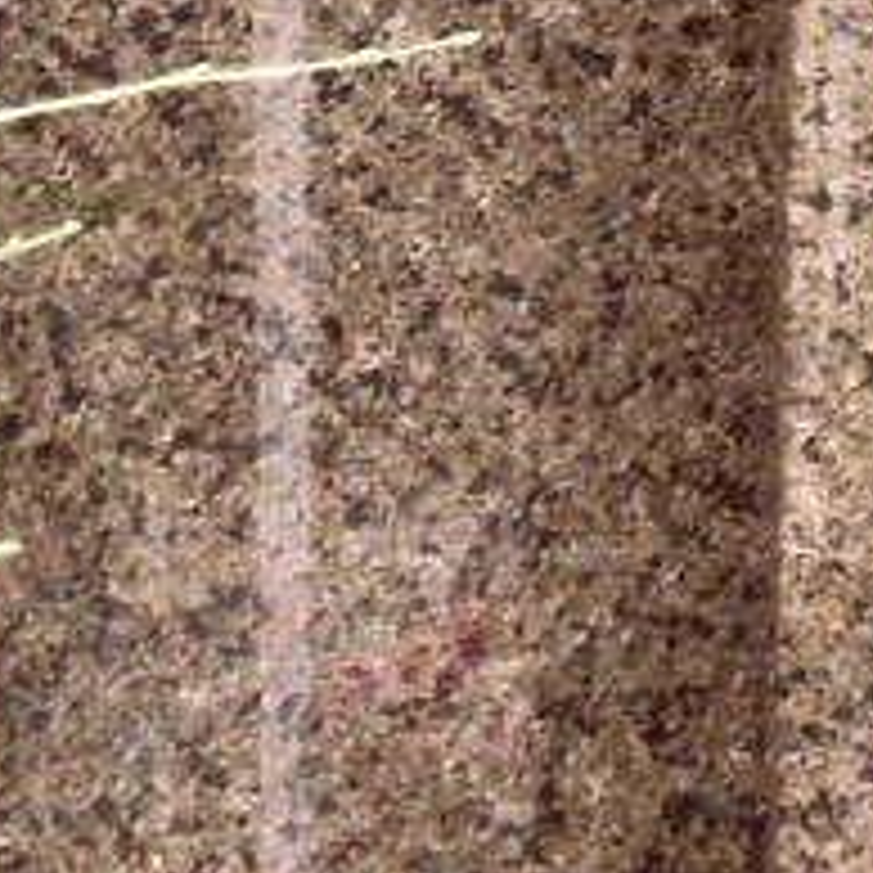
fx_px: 10643
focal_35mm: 373
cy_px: 94
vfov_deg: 4.7
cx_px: 1660
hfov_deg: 4.6
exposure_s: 1/90
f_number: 4.2
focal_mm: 13.2
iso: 100
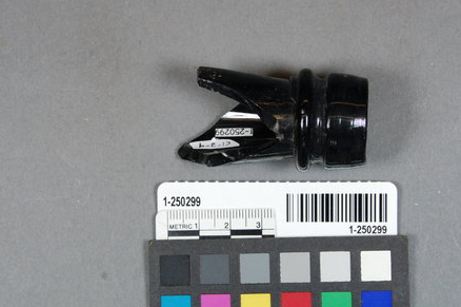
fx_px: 1202
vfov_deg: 14.5
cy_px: 137
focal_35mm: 94
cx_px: 233
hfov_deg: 21.7
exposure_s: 1/250
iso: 1600
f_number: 8
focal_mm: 50
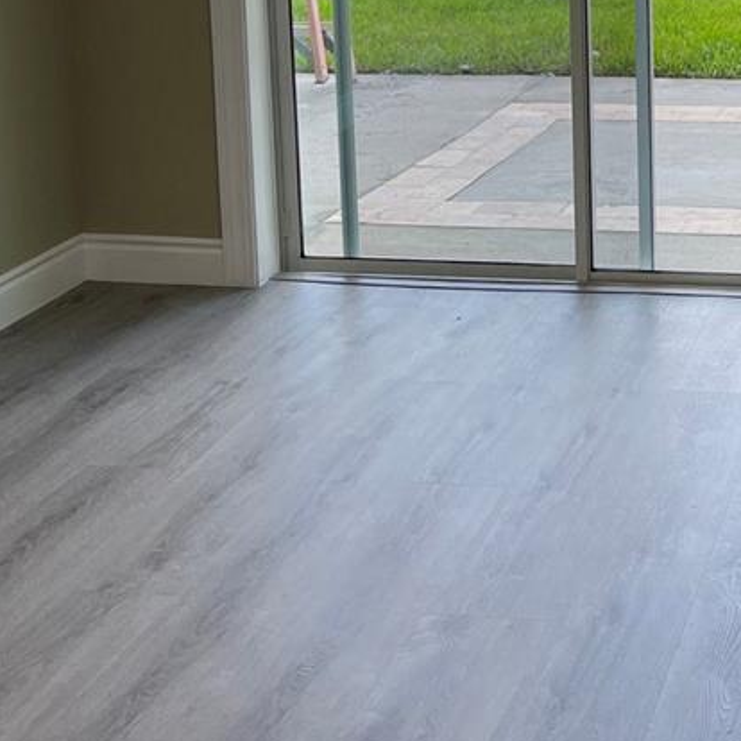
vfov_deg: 25.3
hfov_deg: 25.5
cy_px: -36
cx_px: 745
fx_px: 1550
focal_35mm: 64
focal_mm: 5.1
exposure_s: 1/214
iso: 32
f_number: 1.6
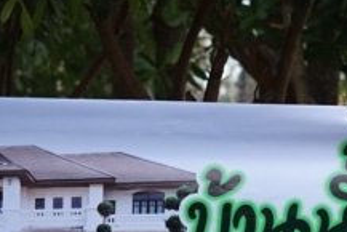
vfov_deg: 3.7
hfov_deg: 5.5
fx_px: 3588
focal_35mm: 372
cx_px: 293
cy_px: 368
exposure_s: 1/160
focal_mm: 50
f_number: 4
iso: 200
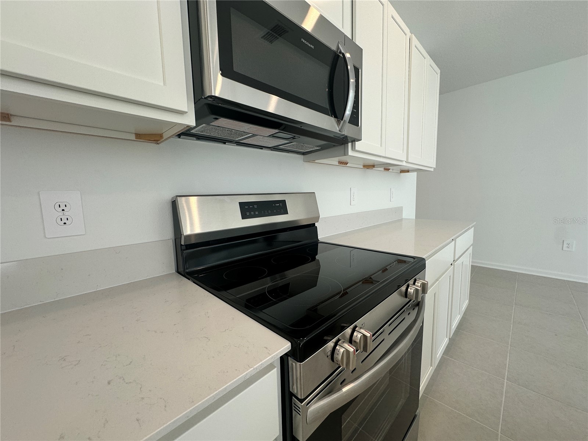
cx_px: 294
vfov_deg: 85.7
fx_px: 238
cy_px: 220
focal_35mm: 14
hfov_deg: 102.1
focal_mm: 2.22
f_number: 2.2
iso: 80
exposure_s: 1/120
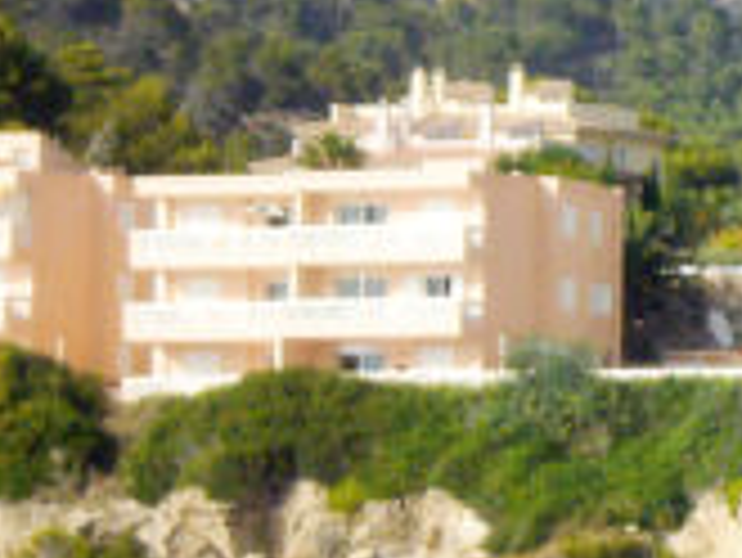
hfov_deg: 4.1
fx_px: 10318
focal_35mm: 481
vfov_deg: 3.1
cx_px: 1082
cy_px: 369
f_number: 5.9
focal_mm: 18.6
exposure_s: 1/500
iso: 100
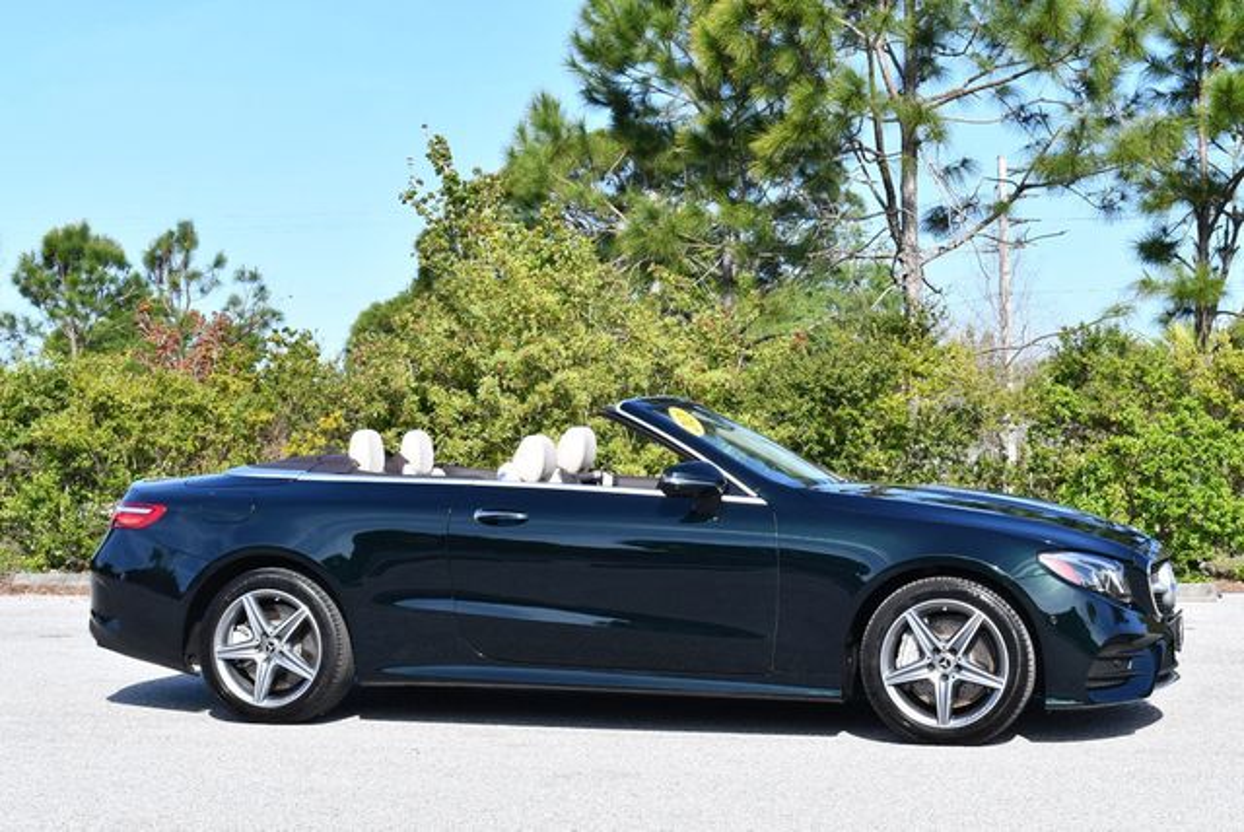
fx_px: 2214
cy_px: 416
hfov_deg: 31.4
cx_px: 622
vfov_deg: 21.3
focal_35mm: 64
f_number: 8
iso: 200
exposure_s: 1/250
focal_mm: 32
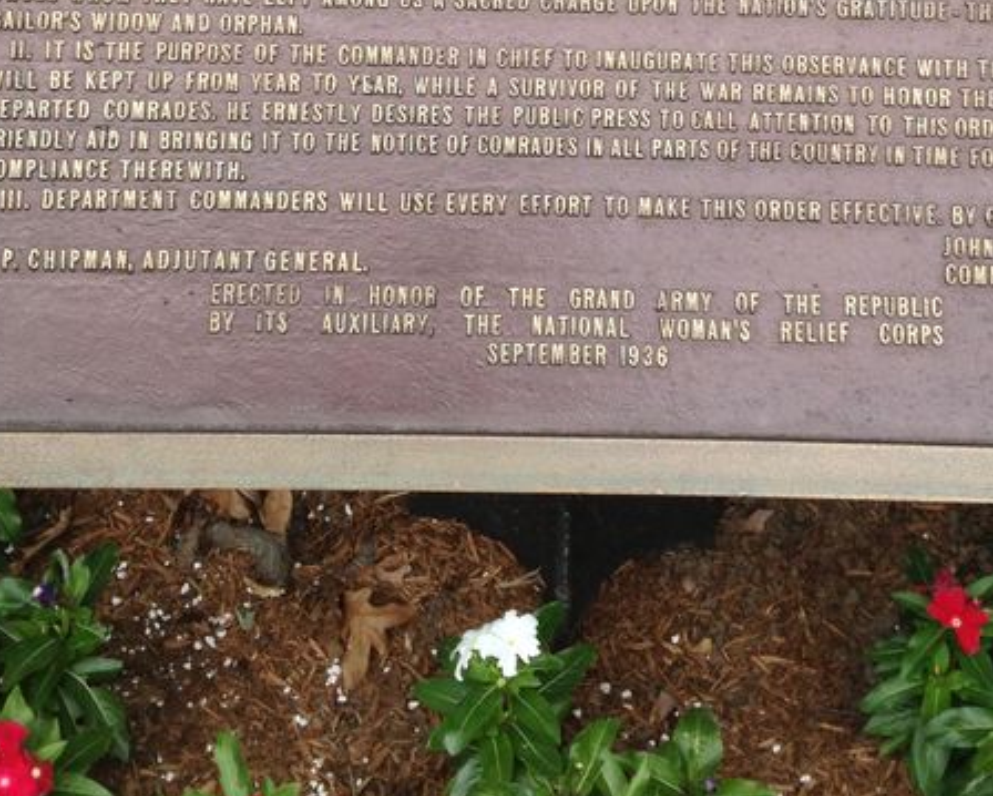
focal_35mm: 78
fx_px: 2294
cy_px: -144
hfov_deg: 24.4
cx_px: 572
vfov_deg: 18.7
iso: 50
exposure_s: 1/575
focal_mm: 4.28
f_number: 2.4
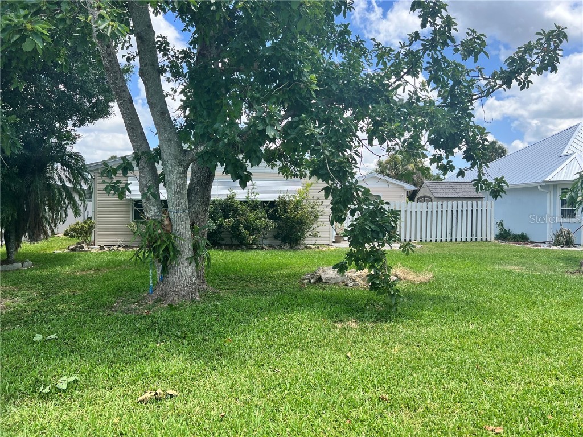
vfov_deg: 53.1
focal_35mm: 26
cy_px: 218
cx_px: 292
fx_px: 438
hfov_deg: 67.3
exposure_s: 1/1597
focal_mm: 5.7
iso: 50
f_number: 1.5
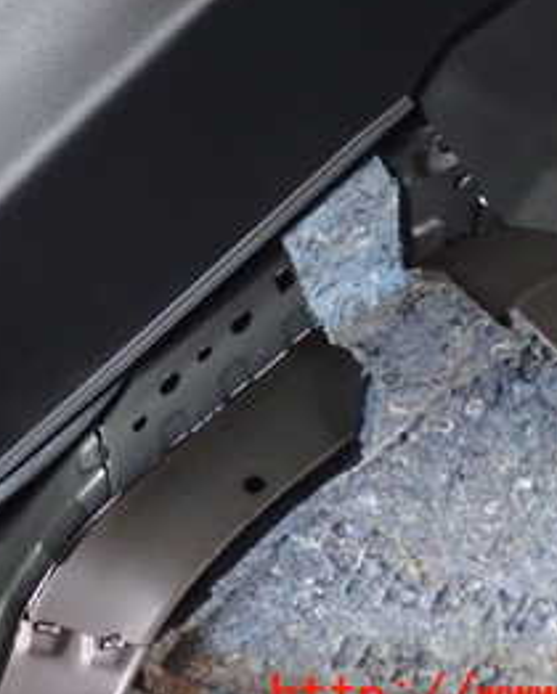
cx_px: 74
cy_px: 138
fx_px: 1379
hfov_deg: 22.4
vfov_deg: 27.7
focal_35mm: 67
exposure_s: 1/30
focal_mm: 5.5
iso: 800
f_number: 2.3
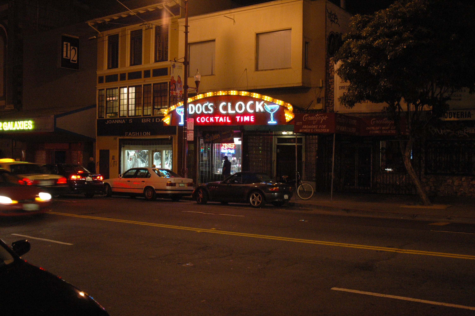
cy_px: 158
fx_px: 475
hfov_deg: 53.2
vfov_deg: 36.8
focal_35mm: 36
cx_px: 238
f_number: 3.5
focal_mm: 24
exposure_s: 1/30
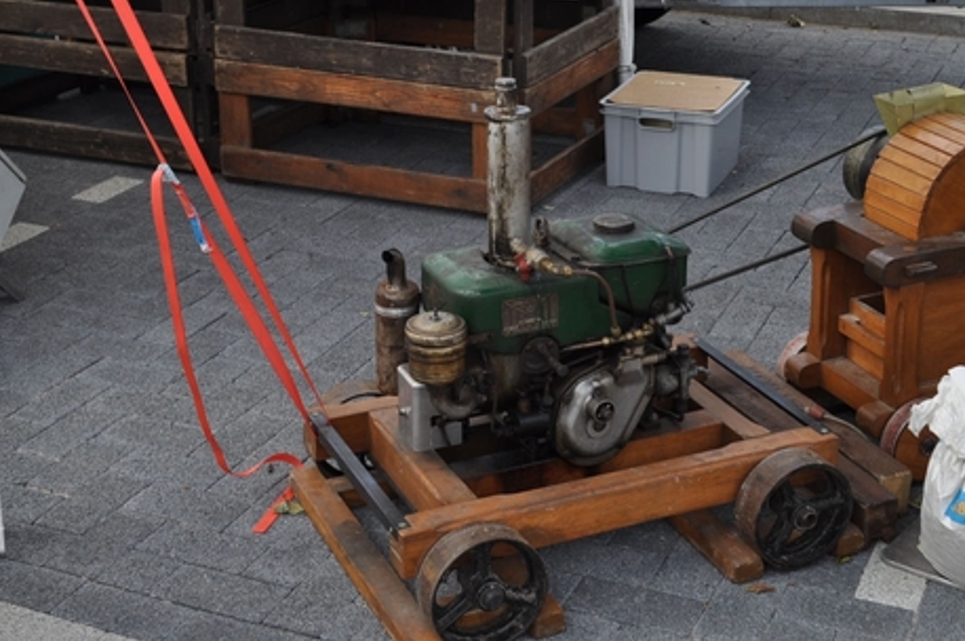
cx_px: 552
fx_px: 1579
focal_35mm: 59
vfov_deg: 22.9
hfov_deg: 33.9
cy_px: 259
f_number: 7.1
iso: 200
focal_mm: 30
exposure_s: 1/200
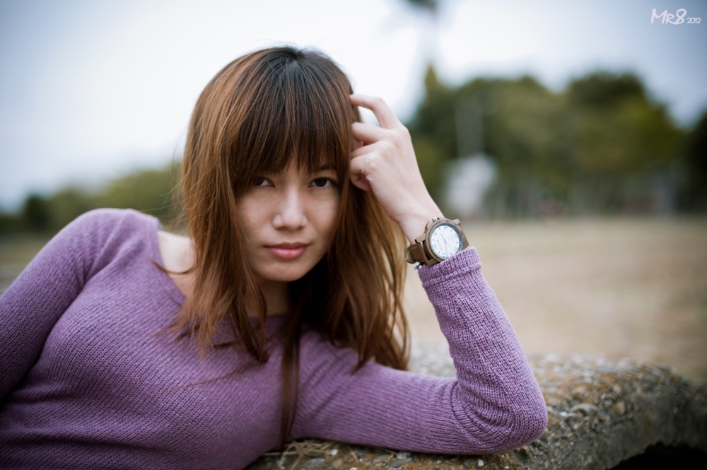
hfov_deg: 39.6
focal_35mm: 50
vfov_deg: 26.9
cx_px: 354
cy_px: 235
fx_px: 981
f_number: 1.8
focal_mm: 50
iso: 200
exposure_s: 1/2000
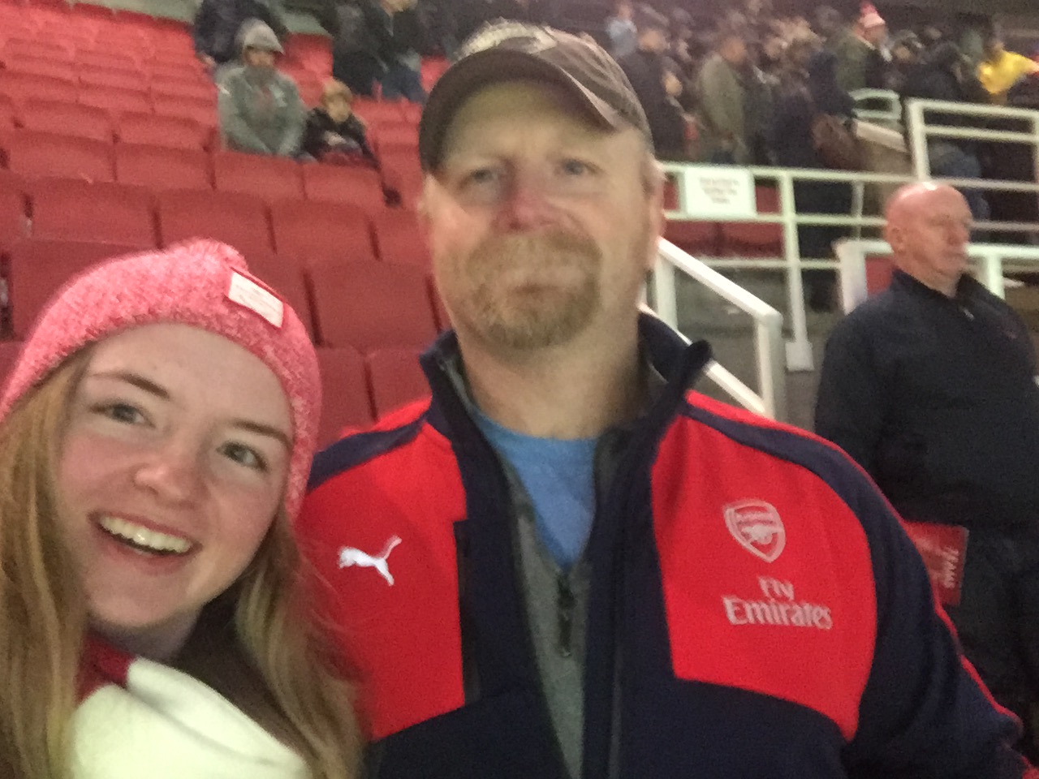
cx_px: 520
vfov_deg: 45.4
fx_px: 930
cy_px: 390
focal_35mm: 31
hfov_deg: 58.4
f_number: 2.2
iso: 500
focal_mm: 2.65
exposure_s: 1/17
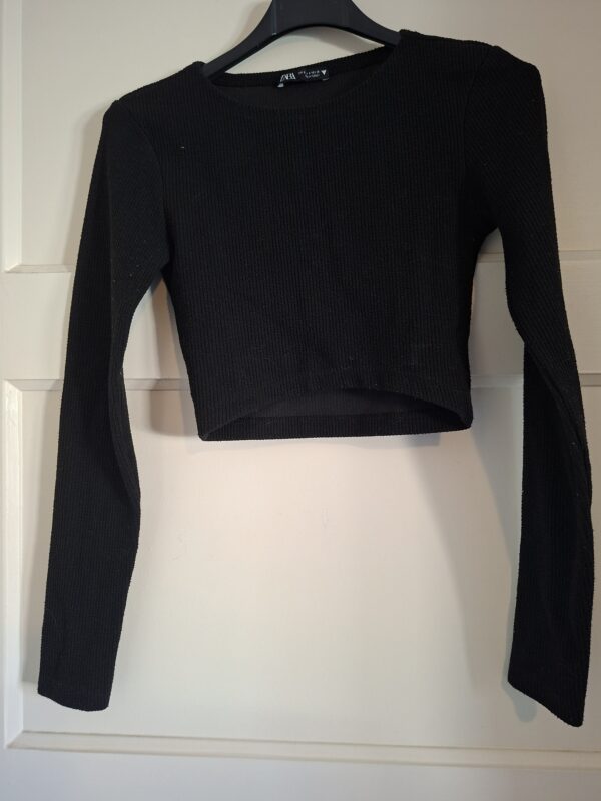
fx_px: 532
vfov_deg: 73.9
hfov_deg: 58.9
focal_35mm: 23
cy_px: 400
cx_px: 300
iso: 400
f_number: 1.8
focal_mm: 5.54
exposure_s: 1/30
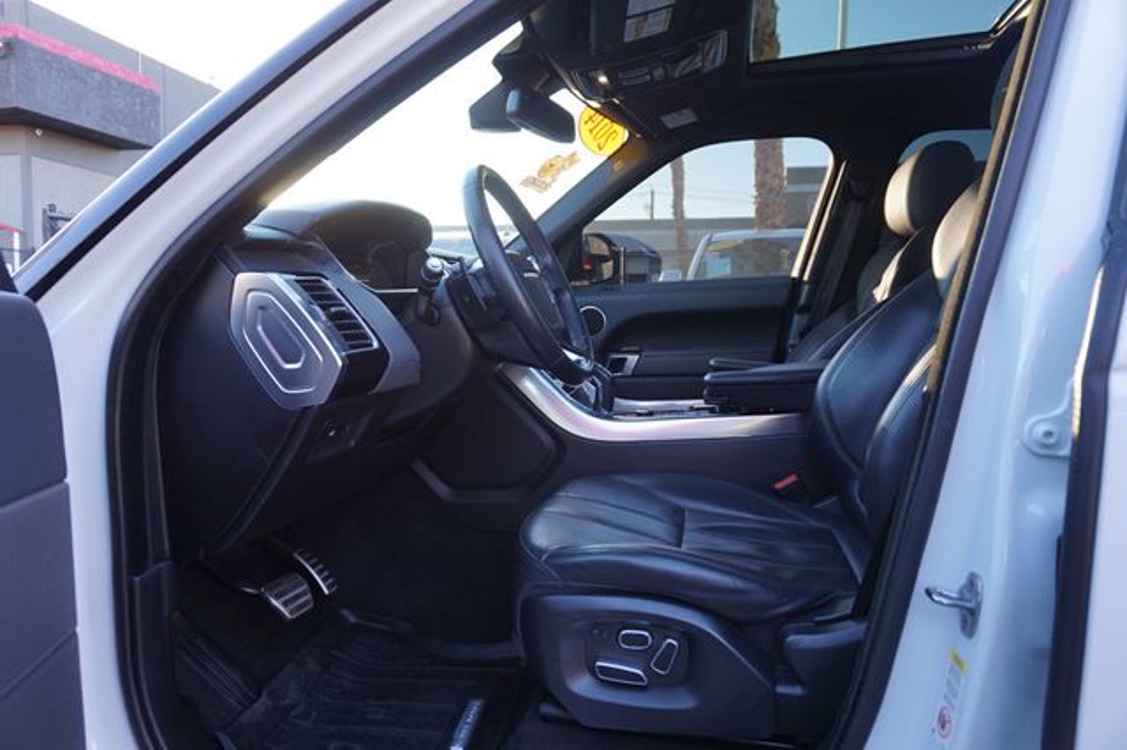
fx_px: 751
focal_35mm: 24
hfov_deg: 73.8
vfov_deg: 53.1
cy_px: 375
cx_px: 564
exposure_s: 1/60
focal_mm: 16
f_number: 4
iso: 160
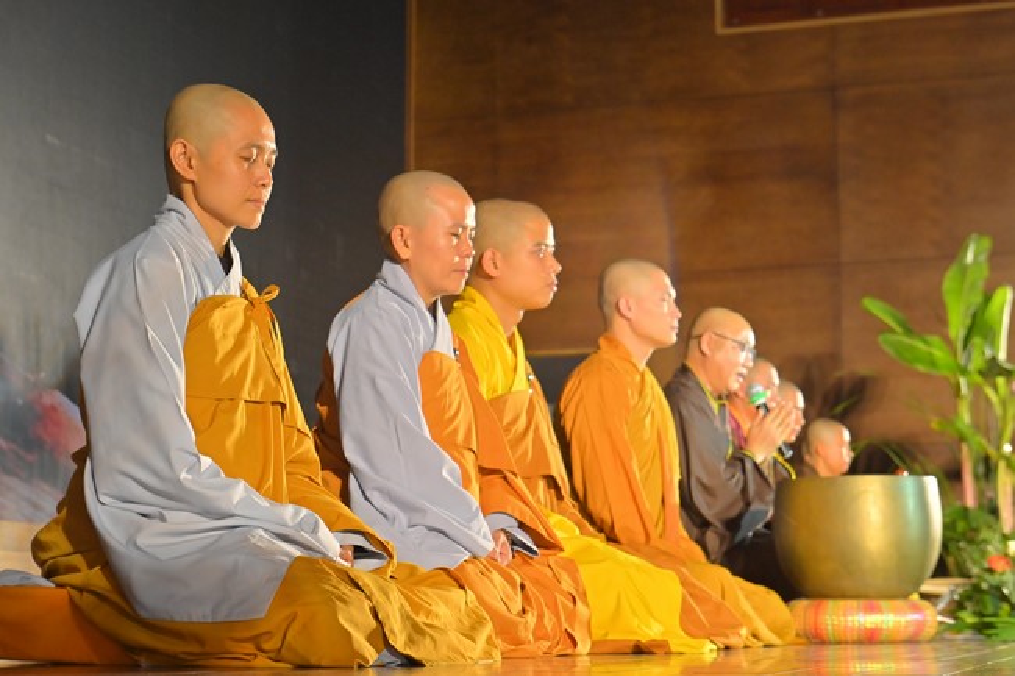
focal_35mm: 70
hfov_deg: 28.9
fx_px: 1973
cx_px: 508
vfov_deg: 19.4
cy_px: 338
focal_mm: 70
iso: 1600
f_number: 6.3
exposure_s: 1/125
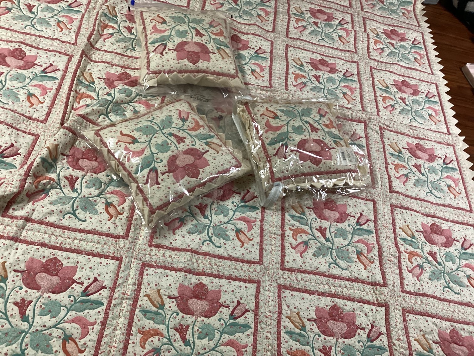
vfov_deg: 45.4
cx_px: 237
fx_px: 425
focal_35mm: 31
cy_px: 178
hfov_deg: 58.3
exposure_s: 1/60
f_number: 2.4
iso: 320
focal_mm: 3.3
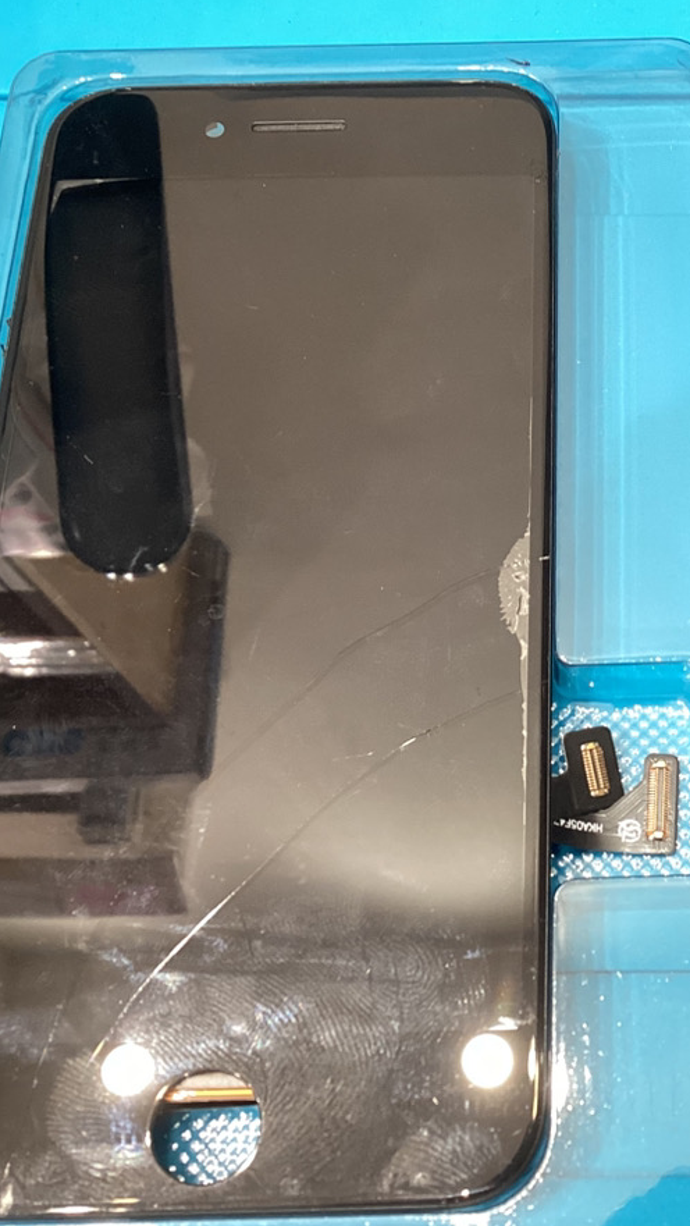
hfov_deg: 24.8
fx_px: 1495
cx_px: 689
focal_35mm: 46
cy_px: 618
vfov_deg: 44.6
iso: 125
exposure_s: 1/50
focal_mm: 3.3
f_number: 2.4
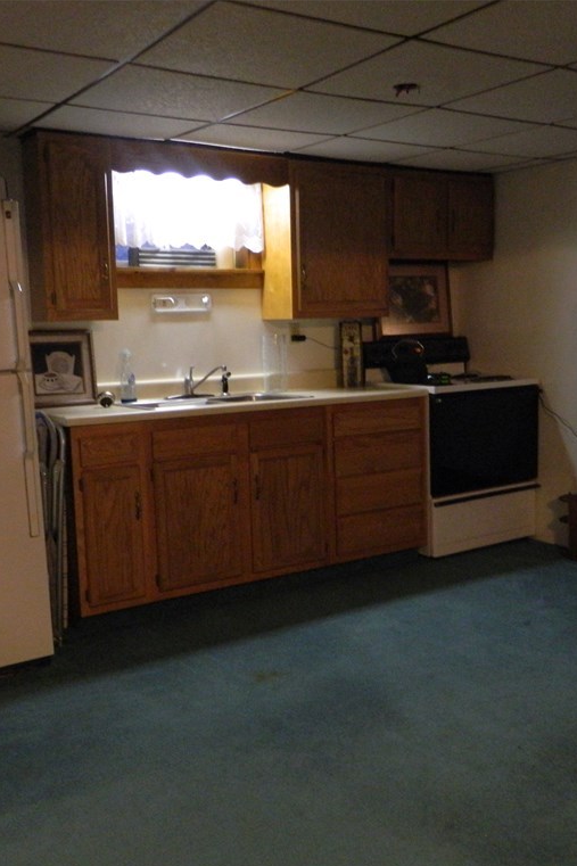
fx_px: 842
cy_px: 436
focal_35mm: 35
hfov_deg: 37.8
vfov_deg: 54.4
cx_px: 327
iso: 400
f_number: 3.1
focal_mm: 4.5
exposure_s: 1/15
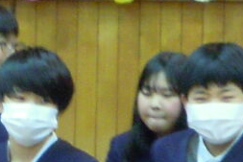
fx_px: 3937
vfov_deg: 2.4
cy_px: -5
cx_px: 595
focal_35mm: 583
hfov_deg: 3.5
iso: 400
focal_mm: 13.2
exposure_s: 1/6
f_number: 4.4
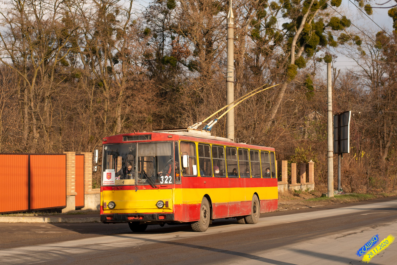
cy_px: 132
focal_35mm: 50
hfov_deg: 39.6
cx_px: 198
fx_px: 552
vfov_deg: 27.0
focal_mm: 50
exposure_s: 1/500
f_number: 4.5
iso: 100
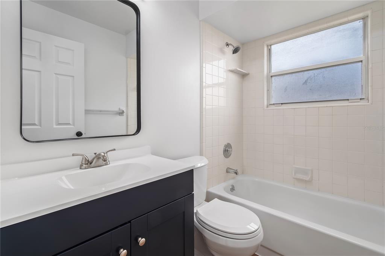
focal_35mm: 15
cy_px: 128
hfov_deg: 100.4
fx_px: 160
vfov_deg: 77.3
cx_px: 192
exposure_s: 1/10
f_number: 9
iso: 250
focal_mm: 10
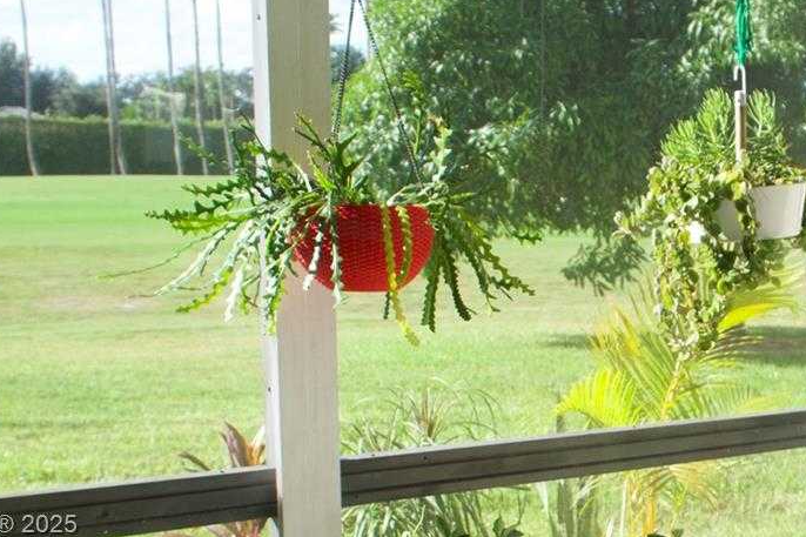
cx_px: 642
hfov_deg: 31.1
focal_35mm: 63
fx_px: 1410
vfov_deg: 20.9
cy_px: 526
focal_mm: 18
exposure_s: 1/320
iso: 160
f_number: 4
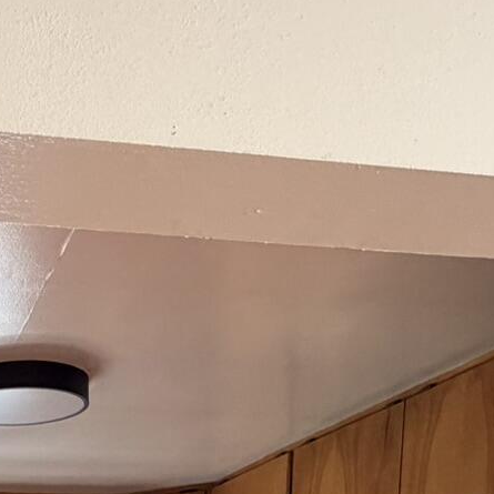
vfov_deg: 23.5
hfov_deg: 27.5
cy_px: 758
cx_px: -51
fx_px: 920
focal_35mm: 57
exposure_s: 1/105
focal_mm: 2.22
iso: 320
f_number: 2.2
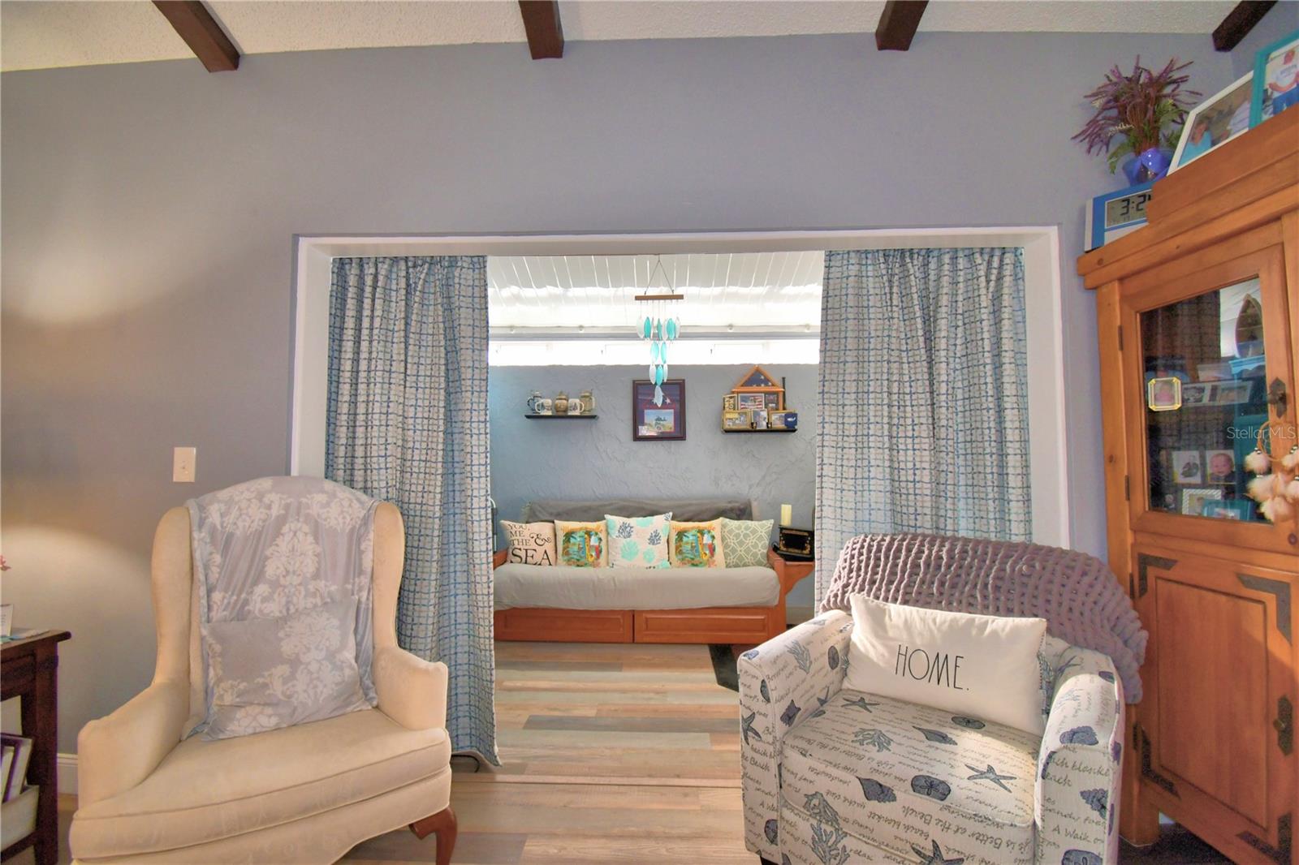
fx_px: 541
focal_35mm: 15
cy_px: 432
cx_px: 650
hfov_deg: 100.4
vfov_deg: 77.3
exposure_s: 1/30
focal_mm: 10
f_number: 4.5
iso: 400
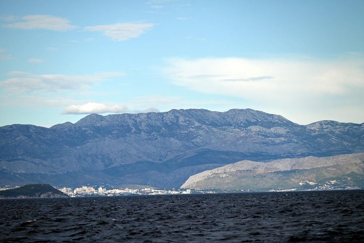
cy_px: 122
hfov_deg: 9.4
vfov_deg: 6.2
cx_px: 182
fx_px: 2225
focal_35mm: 220
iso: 100
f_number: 6.3
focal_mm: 220
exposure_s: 1/1250
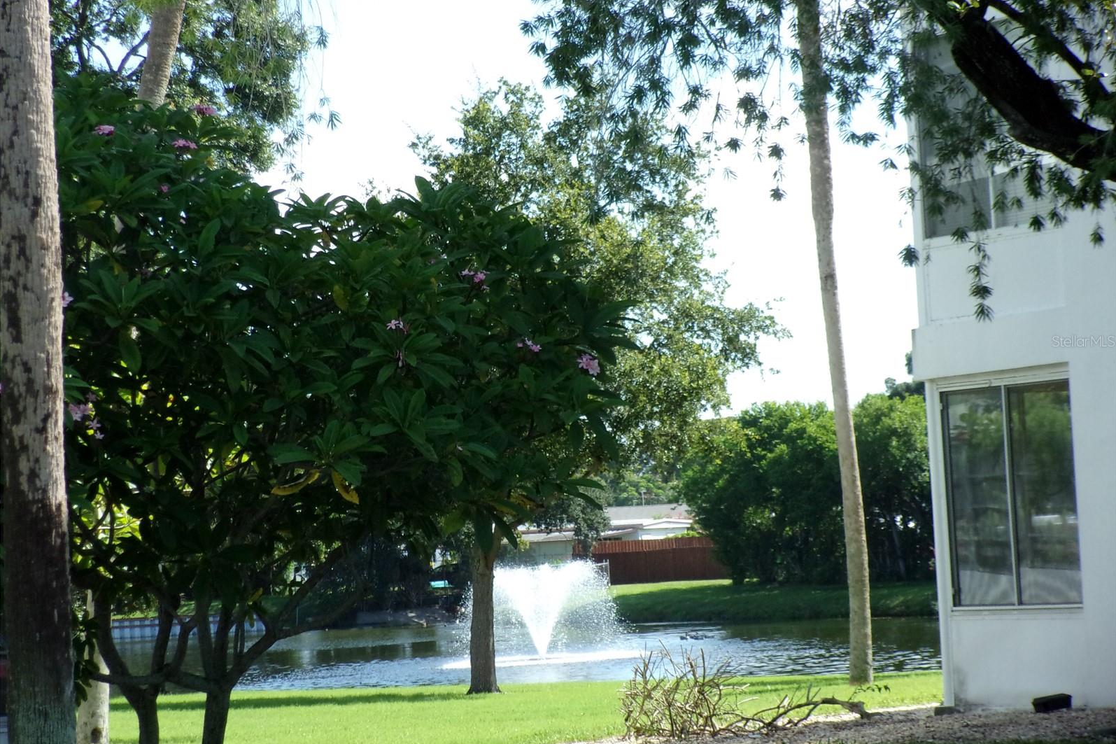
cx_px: 558
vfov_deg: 11.4
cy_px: 341
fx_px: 3719
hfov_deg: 17.1
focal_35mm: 120
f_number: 6.2
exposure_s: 1/400
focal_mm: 20.6
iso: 200
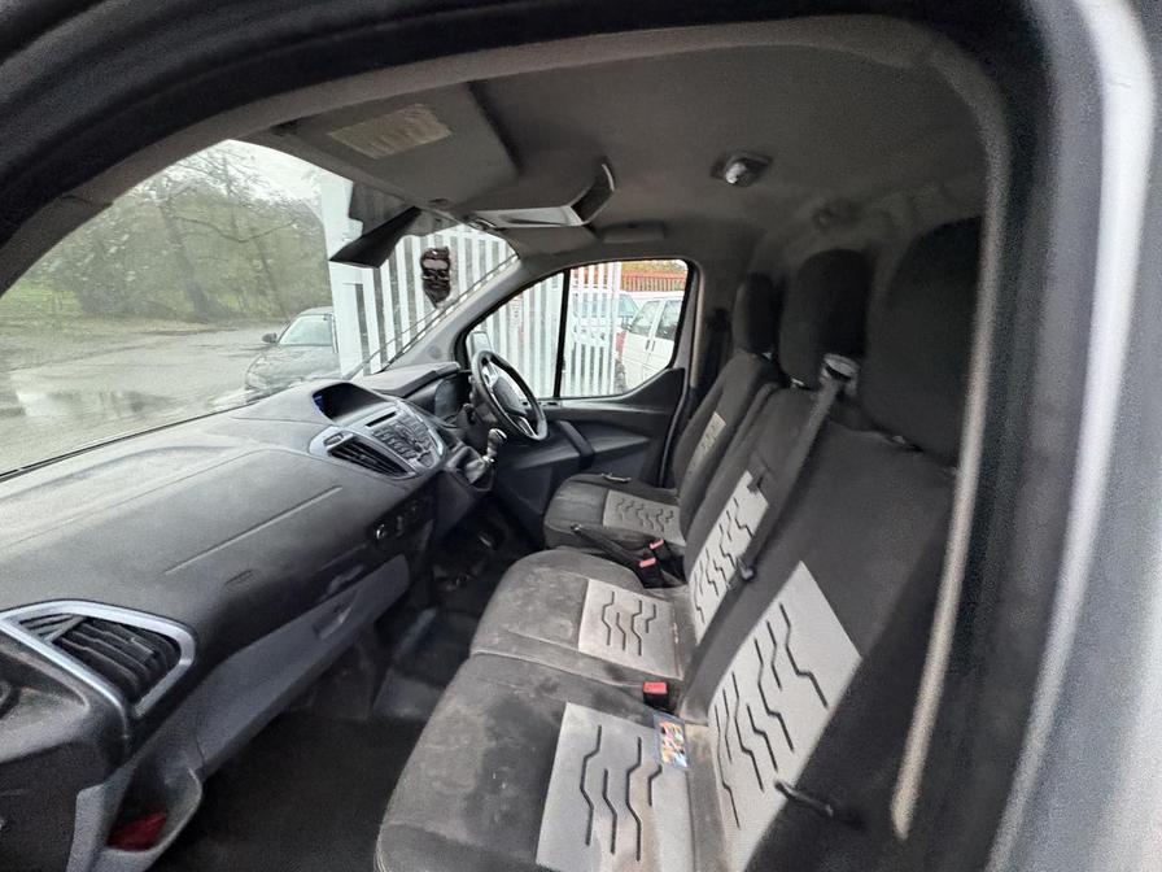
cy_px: 436
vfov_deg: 85.7
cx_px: 581
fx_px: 470
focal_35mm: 14
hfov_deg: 102.1
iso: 1000
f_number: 2.2
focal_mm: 2.22
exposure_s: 1/60
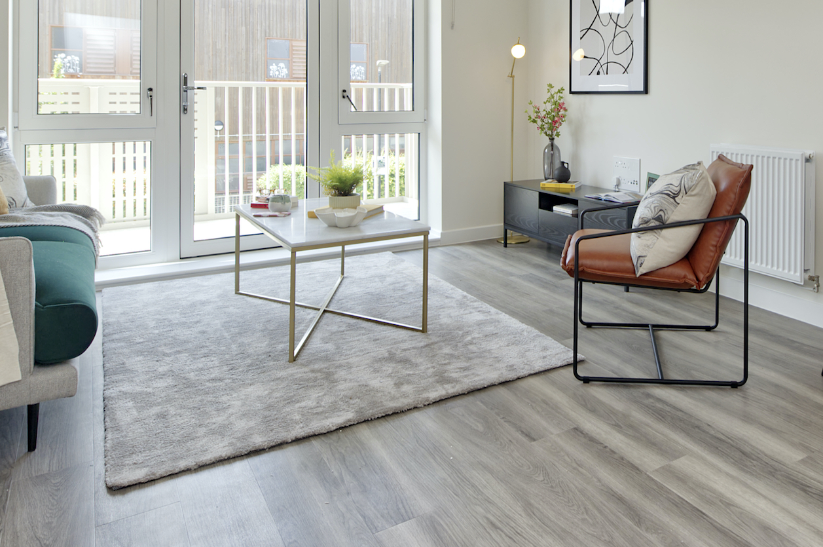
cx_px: 546
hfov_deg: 62.2
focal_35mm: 29
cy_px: 143
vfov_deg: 43.5
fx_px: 662
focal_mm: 17
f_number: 8
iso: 200
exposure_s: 1/30
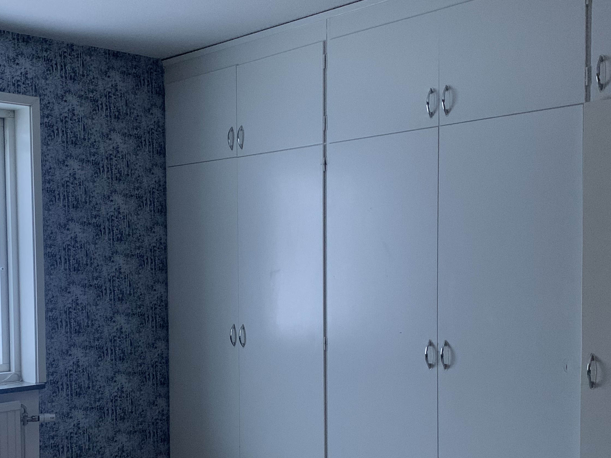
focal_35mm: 47
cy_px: 306
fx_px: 830
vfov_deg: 30.7
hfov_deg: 40.3
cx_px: 244
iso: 400
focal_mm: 4.25
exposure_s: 1/34
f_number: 1.8
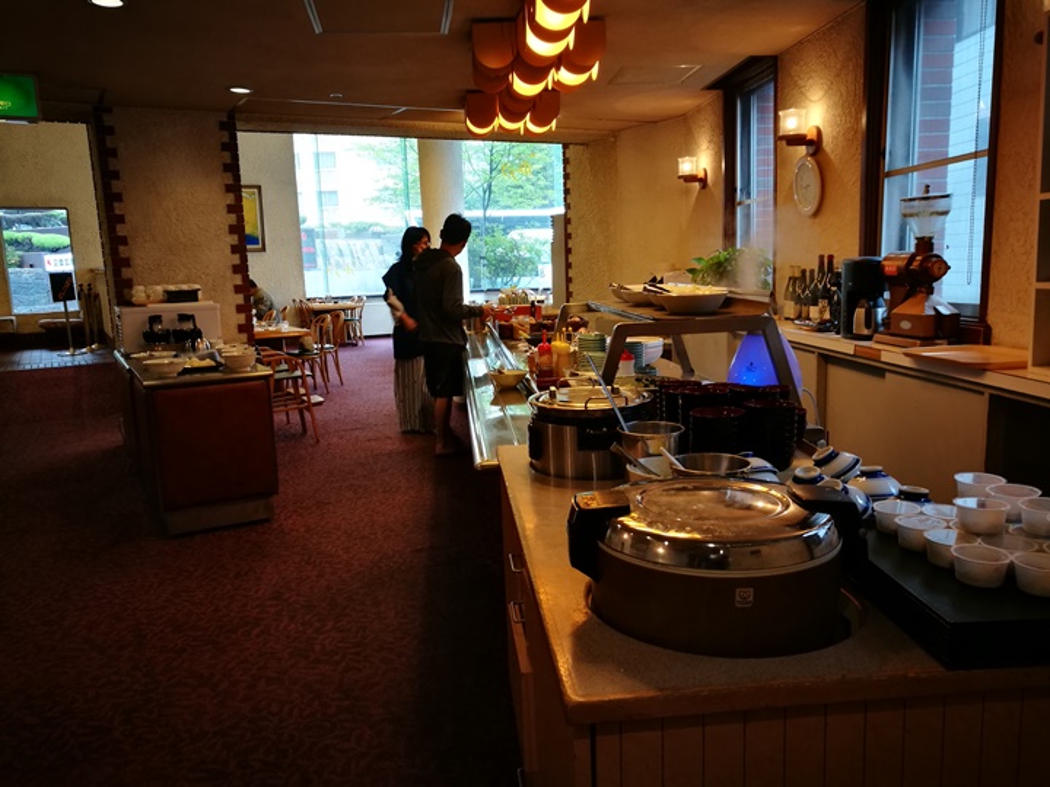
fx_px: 819
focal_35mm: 27
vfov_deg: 51.4
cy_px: 394
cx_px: 525
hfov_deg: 65.3
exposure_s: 1/33.3
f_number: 2.2
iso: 200
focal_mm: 4.5
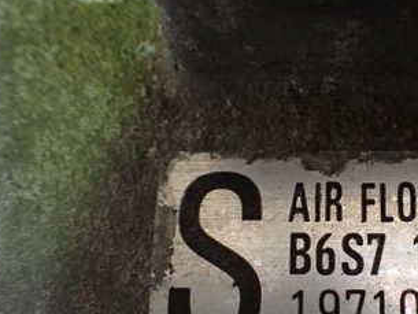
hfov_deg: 31.7
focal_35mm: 59
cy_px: 217
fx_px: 713
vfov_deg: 24.7
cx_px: 347
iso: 800
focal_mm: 5.4
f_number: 2.3
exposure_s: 1/60
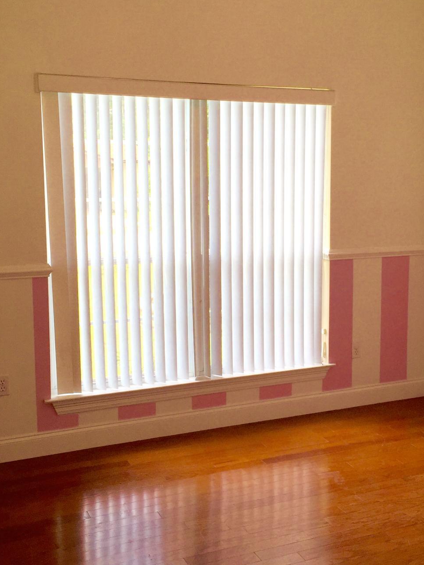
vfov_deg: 42.1
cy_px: 275
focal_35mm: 45
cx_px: 255
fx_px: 735
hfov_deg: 32.1
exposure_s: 1/235
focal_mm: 4.15
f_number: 2.2
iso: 32
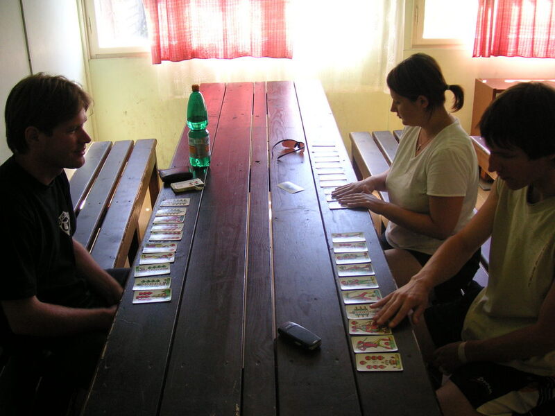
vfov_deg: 38.7
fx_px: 593
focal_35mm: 37
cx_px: 278
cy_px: 208
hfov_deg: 50.1
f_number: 2.8
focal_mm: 6.1
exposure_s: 1/45
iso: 80
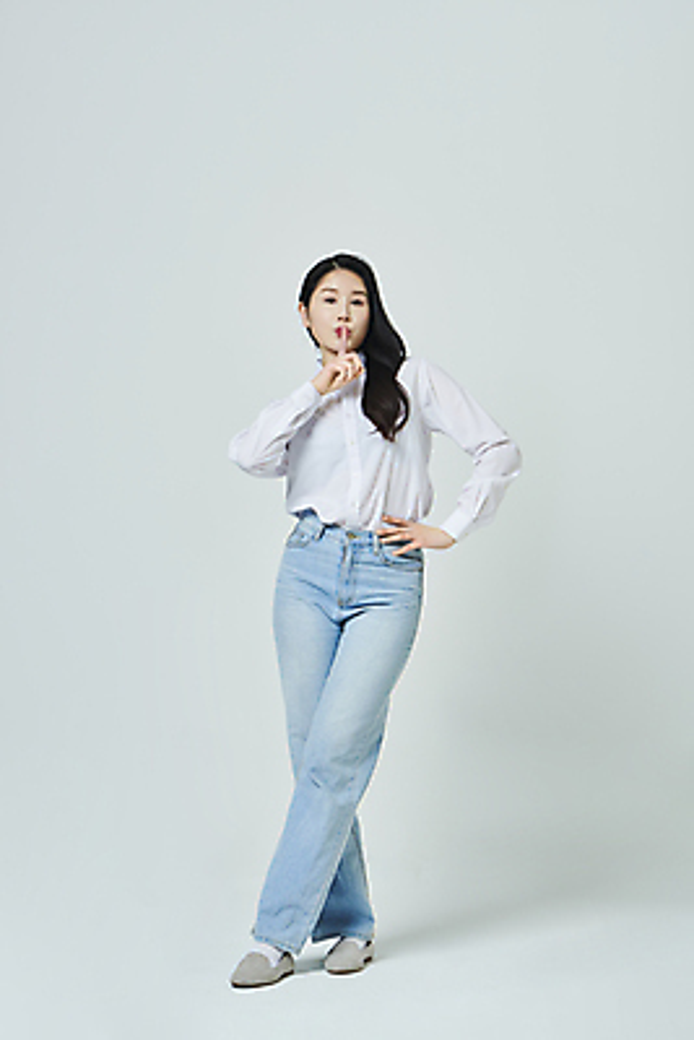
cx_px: 347
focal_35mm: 70
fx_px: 2022
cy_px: 520
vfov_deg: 28.8
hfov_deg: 19.5
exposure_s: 1/125
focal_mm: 70
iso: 100
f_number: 11
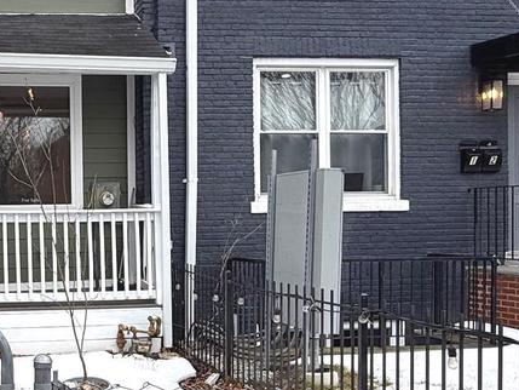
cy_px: 247
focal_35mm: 47
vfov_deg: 30.7
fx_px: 705
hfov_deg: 37.2
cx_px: 30
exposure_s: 1/127
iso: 50
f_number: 2.2
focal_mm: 2.22
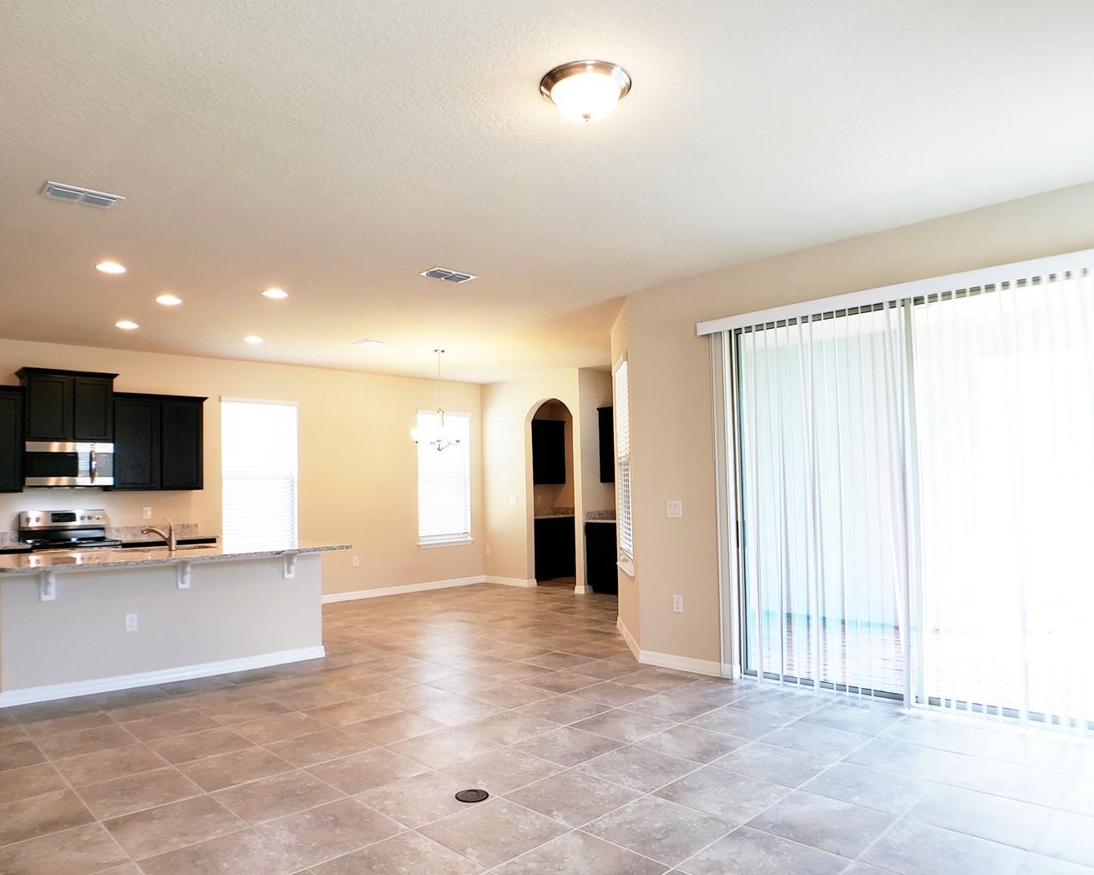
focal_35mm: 31
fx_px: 1004
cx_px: 537
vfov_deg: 47.1
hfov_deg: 57.2
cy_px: 454
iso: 64
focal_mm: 4.3
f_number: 2.4
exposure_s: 1/60
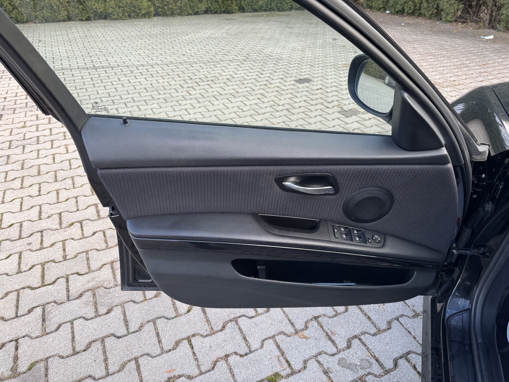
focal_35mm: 24
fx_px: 353
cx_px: 254
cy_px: 191
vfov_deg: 56.8
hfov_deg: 71.6
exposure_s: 1/121
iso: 50
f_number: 1.78
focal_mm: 6.76
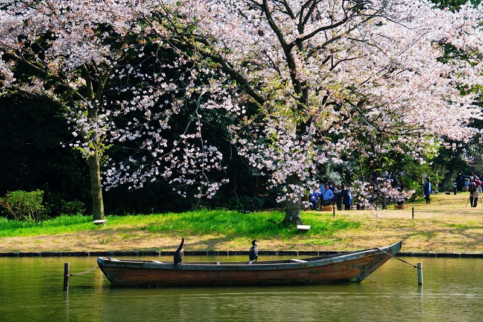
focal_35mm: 82
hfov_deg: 24.6
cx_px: 242
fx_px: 1107
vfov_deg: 16.5
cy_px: 161
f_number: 6.3
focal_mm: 55
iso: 125
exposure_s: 1/200
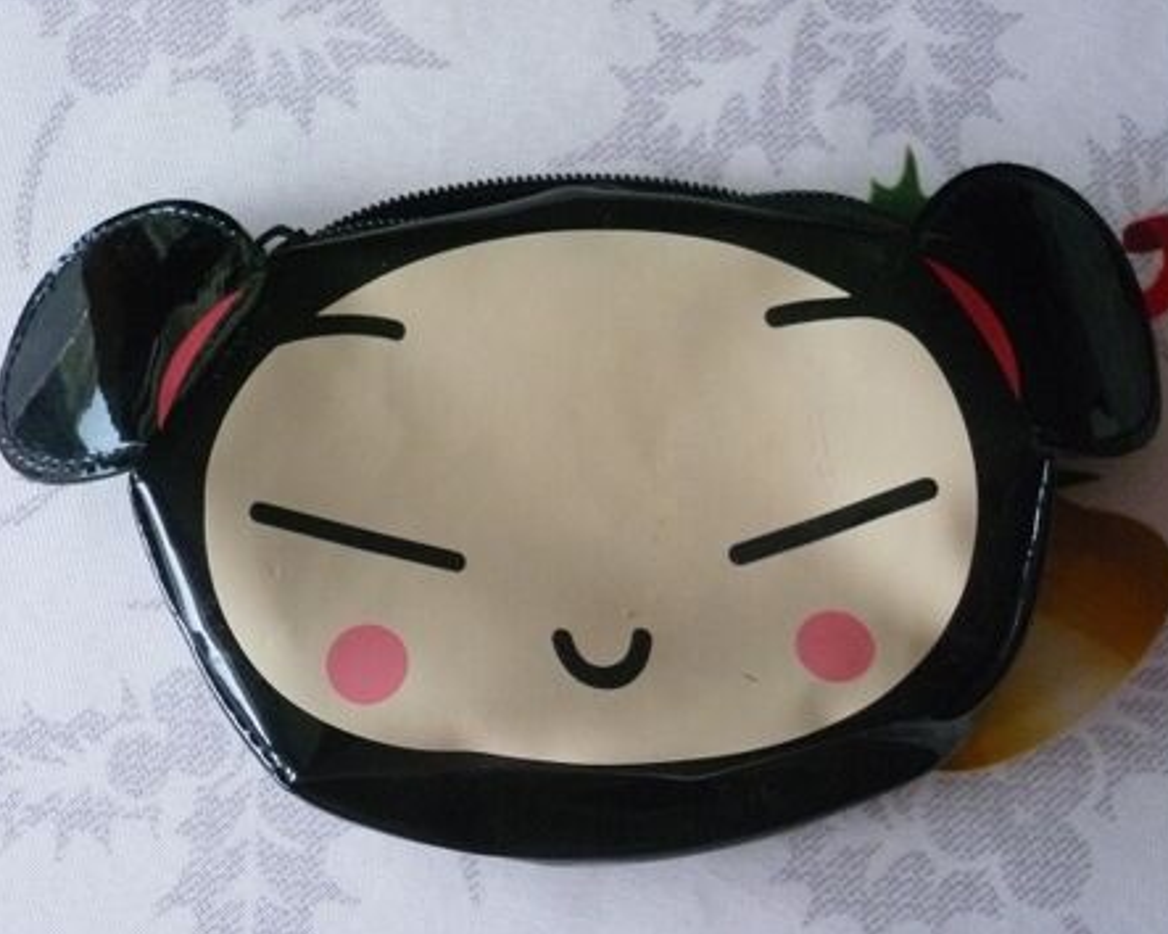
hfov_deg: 34.2
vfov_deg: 27.6
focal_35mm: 55
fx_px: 1900
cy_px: 467
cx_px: 614
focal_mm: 9.2
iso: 800
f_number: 3.7
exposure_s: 1/15
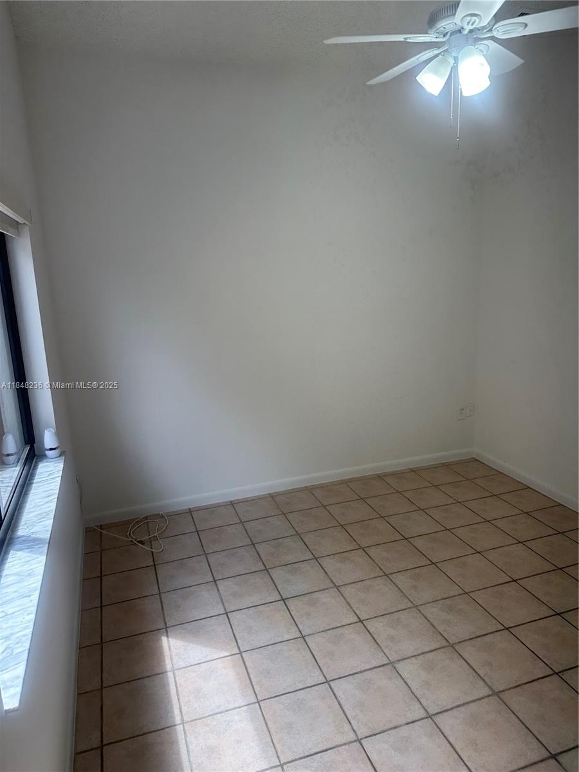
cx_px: 290
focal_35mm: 24
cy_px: 386
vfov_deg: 71.6
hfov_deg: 56.8
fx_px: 535
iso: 80
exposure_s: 1/262
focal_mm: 6.86
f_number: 1.78
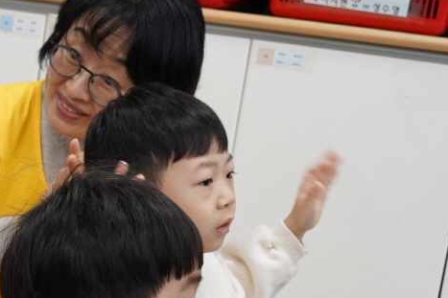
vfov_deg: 12.7
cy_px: 195
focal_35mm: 108
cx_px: -117
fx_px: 1343
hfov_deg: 17.8
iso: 2500
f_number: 7.1
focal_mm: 42
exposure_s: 1/60
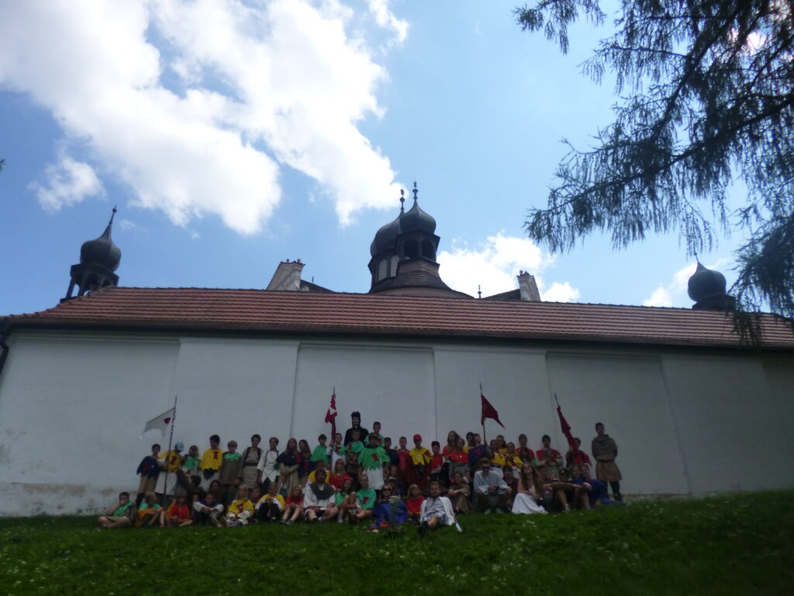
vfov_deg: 56.8
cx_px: 397
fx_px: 550
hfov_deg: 71.6
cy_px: 298
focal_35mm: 24
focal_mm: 4.3
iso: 160
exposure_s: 1/125
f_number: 9
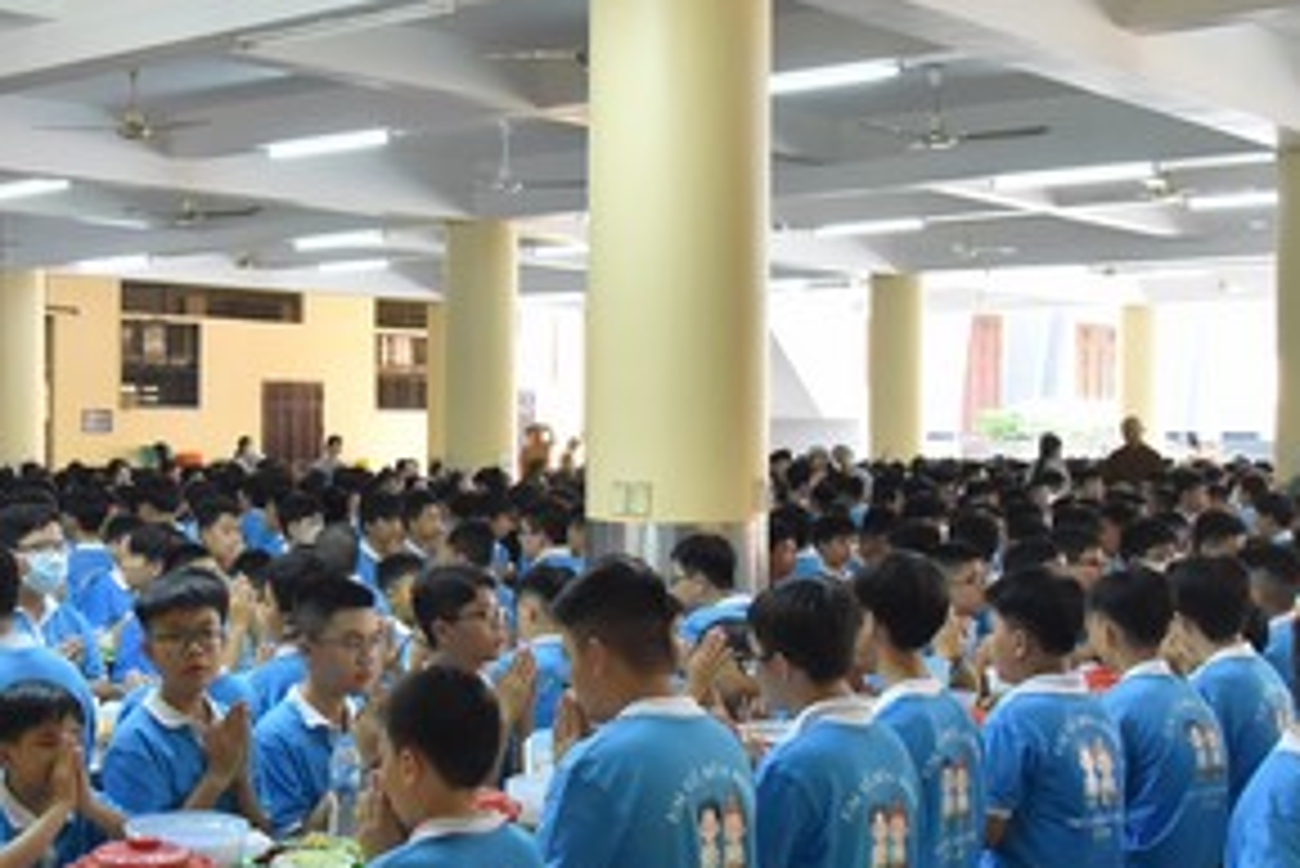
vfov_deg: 25.1
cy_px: 472
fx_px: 1951
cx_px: 306
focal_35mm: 54
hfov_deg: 35.9
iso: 4000
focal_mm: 24
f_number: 5.6
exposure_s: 1/160
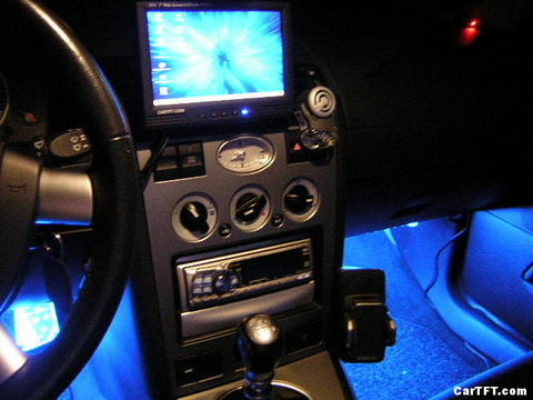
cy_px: 200
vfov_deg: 39.7
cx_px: 266
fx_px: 554
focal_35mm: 36
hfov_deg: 51.4
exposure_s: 1/1.2
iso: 200
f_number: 2.6
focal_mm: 4.7
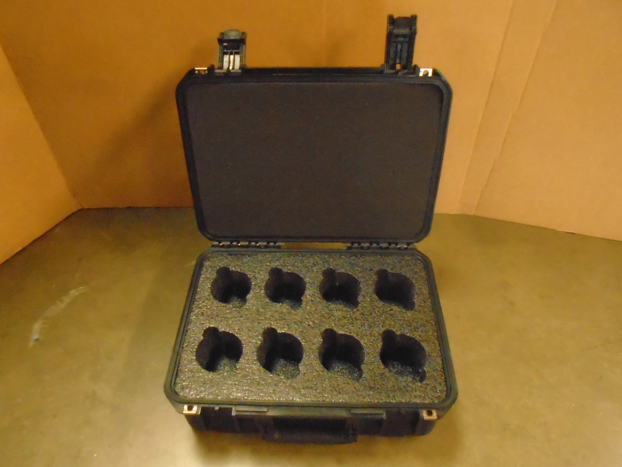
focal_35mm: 26
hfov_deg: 67.3
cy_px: 234
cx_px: 311
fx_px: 467
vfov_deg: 53.1
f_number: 3.2
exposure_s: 1/30
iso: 1600
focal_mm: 4.6
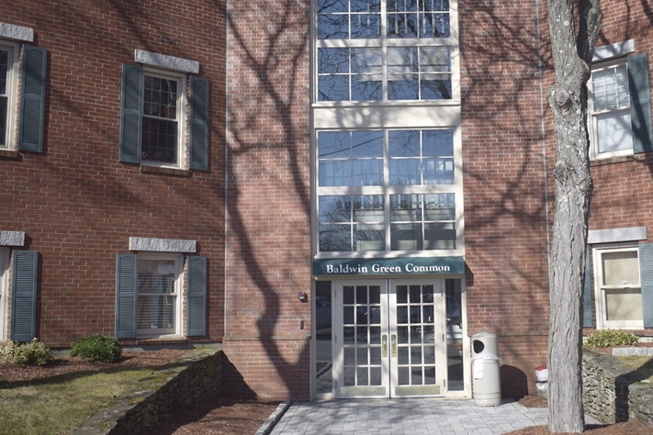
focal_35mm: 50
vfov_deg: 27.0
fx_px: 902
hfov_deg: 39.7
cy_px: 159
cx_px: 383
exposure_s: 1/1250
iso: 200
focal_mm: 23
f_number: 3.8
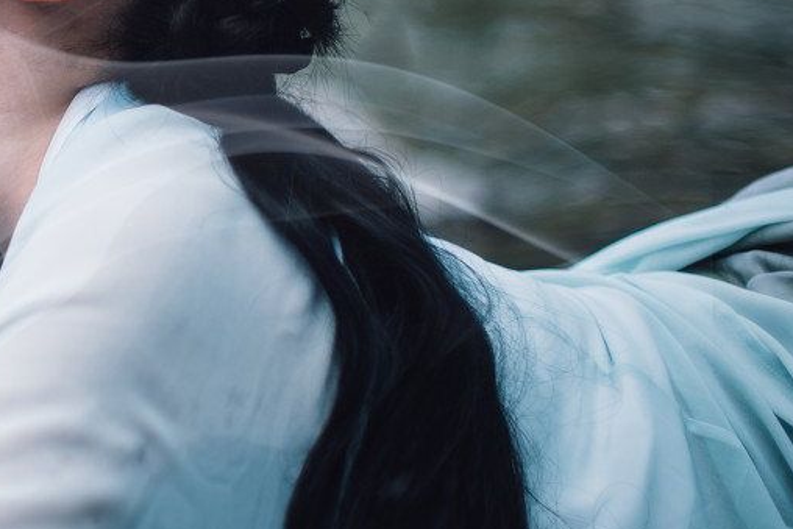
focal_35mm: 126
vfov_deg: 10.8
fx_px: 2776
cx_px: -190
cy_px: 57
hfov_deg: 15.6
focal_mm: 50
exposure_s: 1/3200
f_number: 1.4
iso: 100
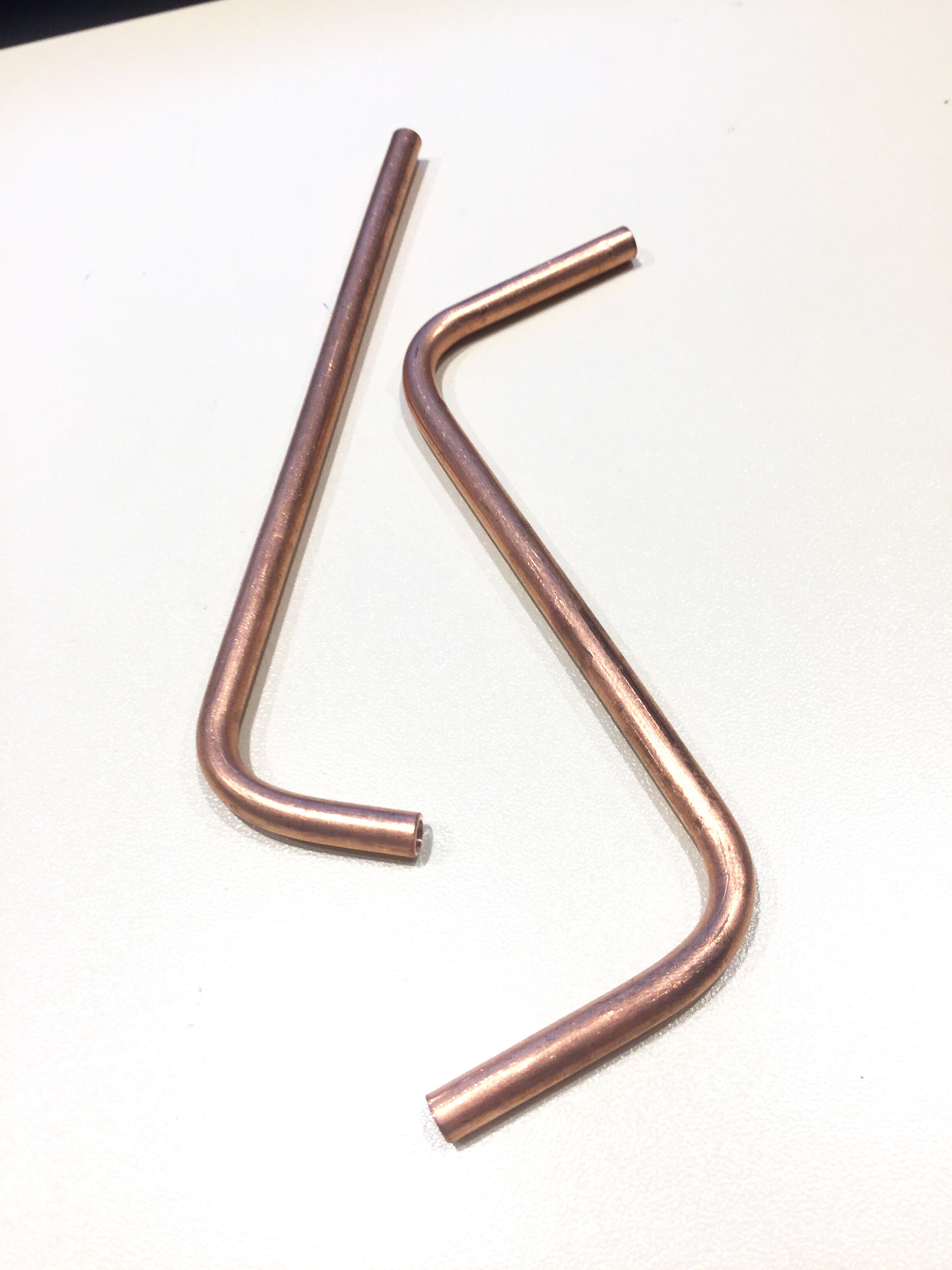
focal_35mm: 29
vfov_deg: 61.7
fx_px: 1063
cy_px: 635
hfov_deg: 48.2
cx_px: 476
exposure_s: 1/100
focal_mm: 4.15
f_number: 2.2
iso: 50
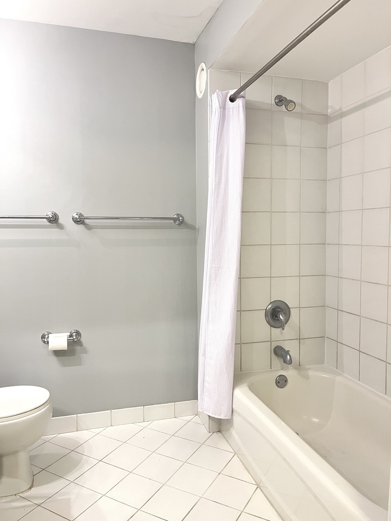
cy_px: 260
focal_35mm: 26
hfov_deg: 53.1
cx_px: 196
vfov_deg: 67.3
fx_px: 392
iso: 250
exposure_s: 1/60
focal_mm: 5.1
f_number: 1.6
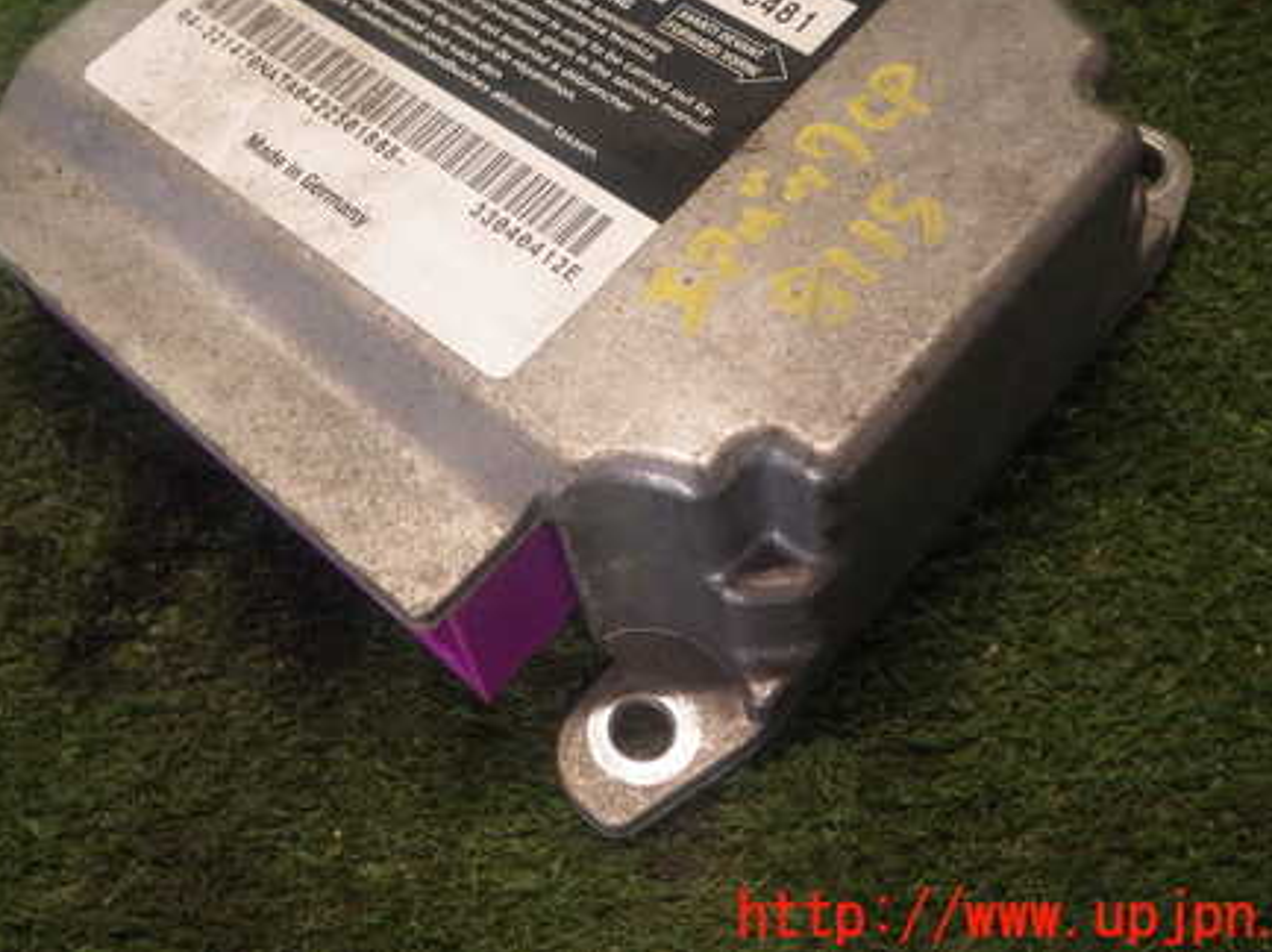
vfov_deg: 33.2
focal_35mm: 43
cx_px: 520
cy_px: 294
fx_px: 1579
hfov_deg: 43.7
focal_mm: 5.5
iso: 320
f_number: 3.1
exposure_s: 1/45
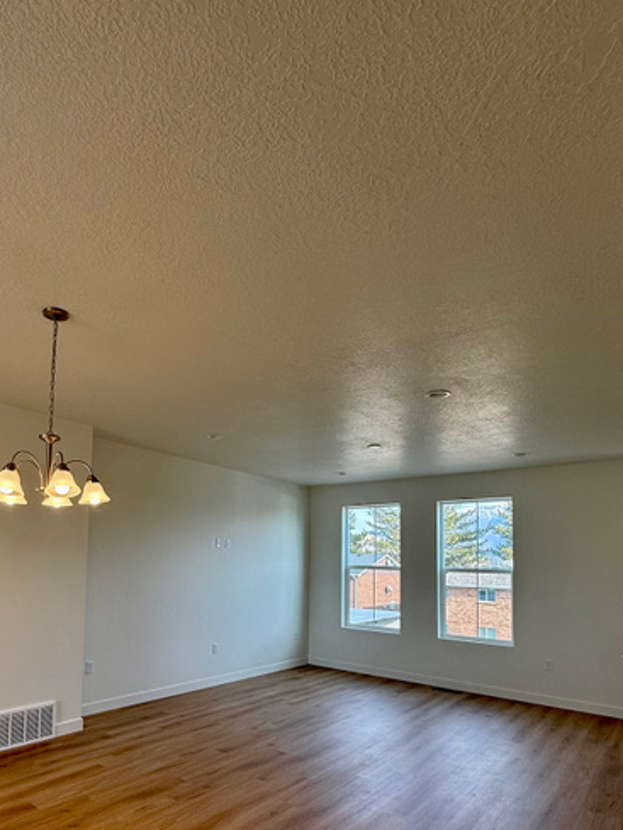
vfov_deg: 74.7
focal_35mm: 22
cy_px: 533
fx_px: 528
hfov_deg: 59.9
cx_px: 216
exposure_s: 1/120
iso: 64
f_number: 2.2
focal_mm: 2.22
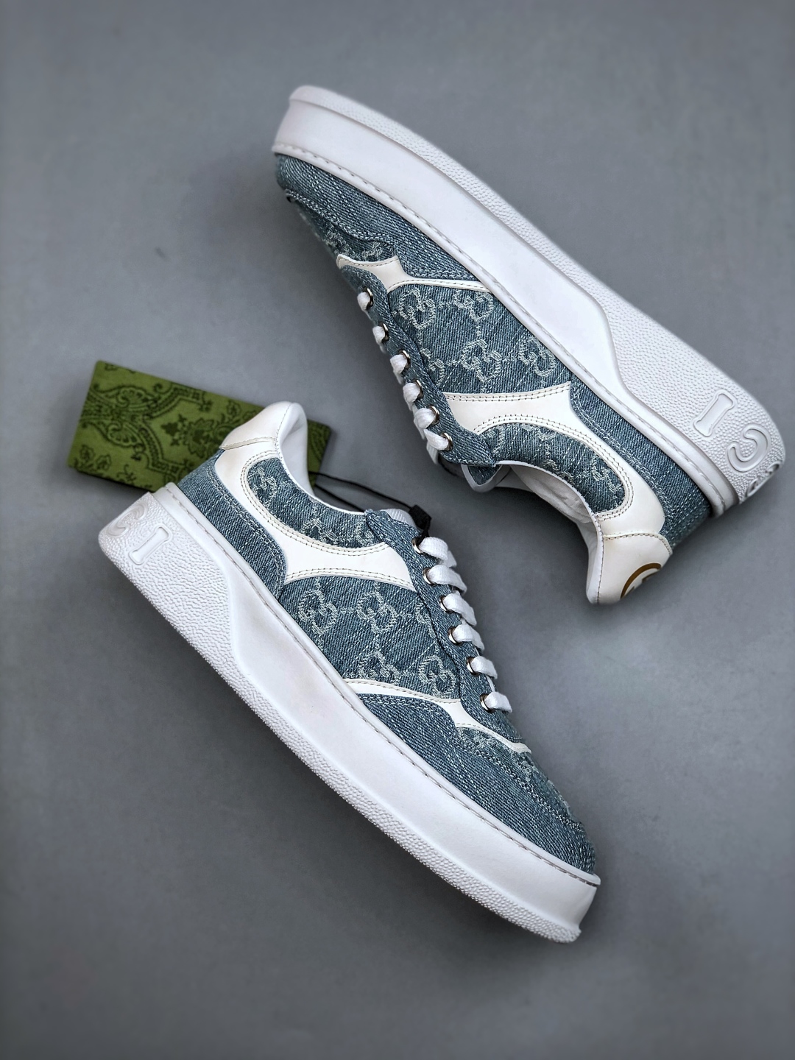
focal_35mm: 57
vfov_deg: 33.8
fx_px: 1745
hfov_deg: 25.7
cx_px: 398
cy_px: 530
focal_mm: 6.6
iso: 32
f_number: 2.8
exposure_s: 1/100
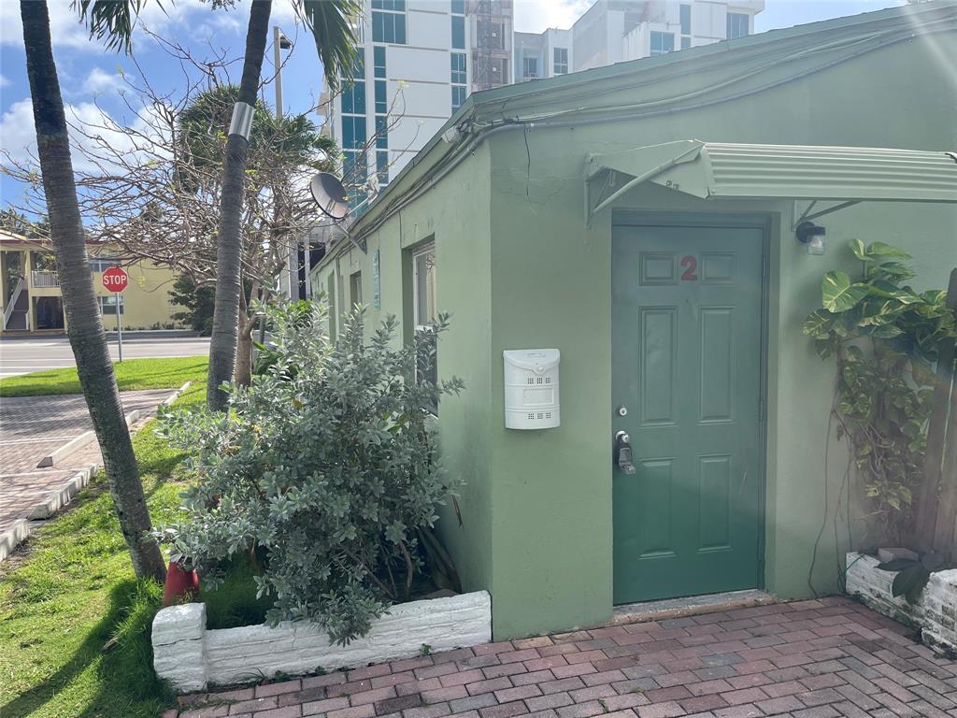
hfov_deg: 67.3
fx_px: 719
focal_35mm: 26
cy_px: 359
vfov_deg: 53.1
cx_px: 478
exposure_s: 1/2222
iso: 50
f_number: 1.6
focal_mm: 5.1
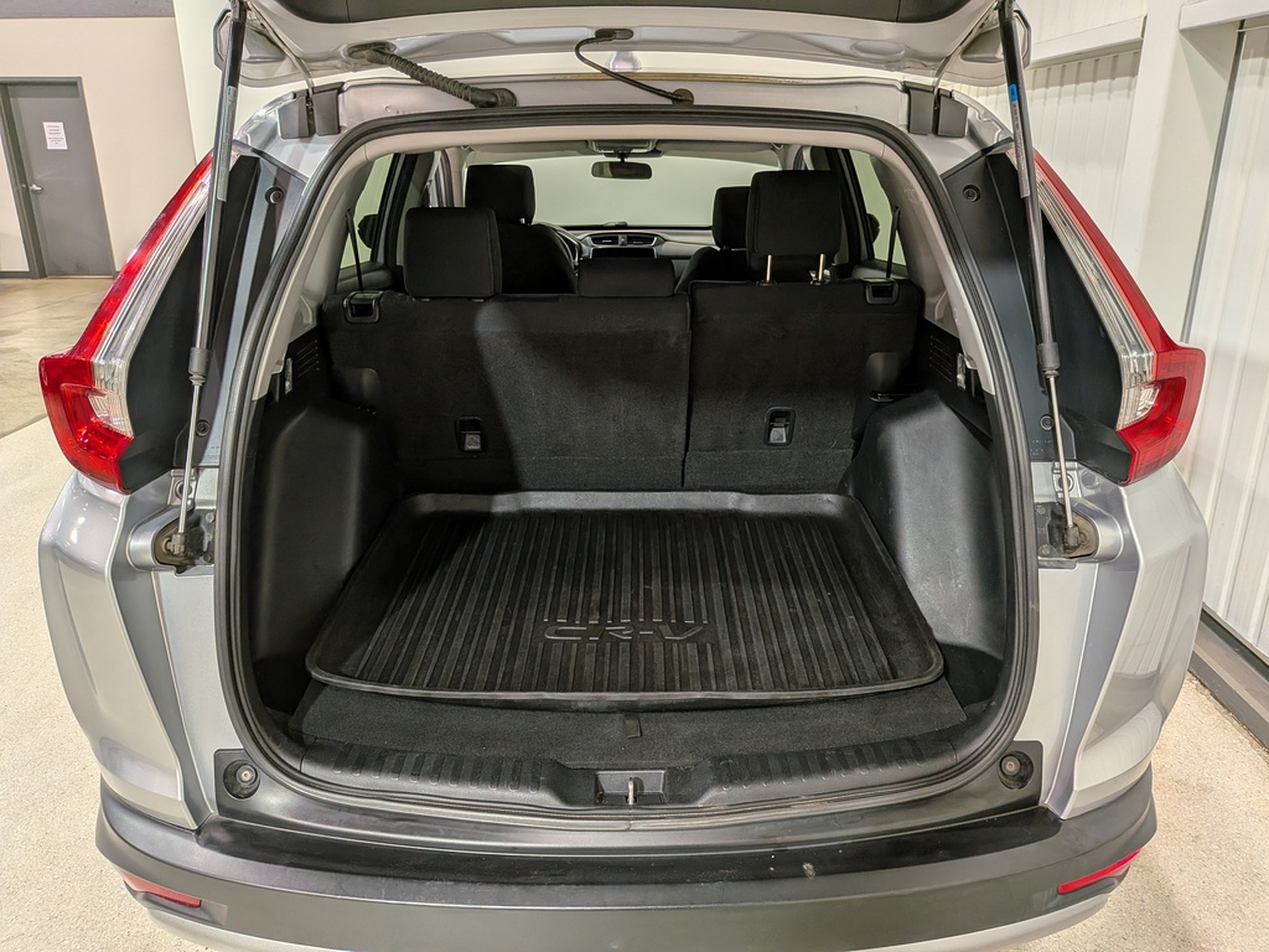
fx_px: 880
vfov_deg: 56.8
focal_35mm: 24
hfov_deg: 71.6
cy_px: 476
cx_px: 634
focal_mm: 4.53
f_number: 1.7
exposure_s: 1/76.7
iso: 23
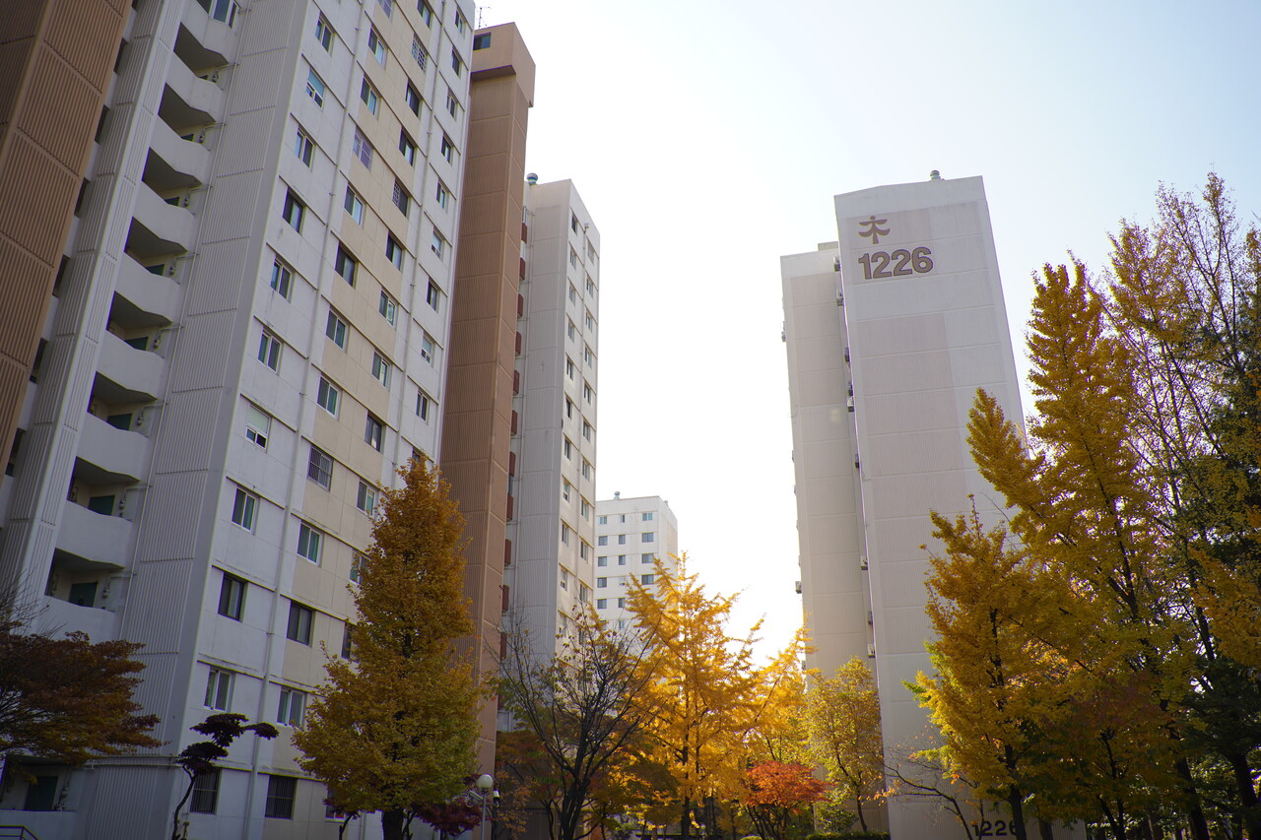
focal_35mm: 29
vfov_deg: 45.0
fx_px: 1016
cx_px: 630
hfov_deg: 63.7
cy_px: 420
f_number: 2.8
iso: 100
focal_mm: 29
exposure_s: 1/1000
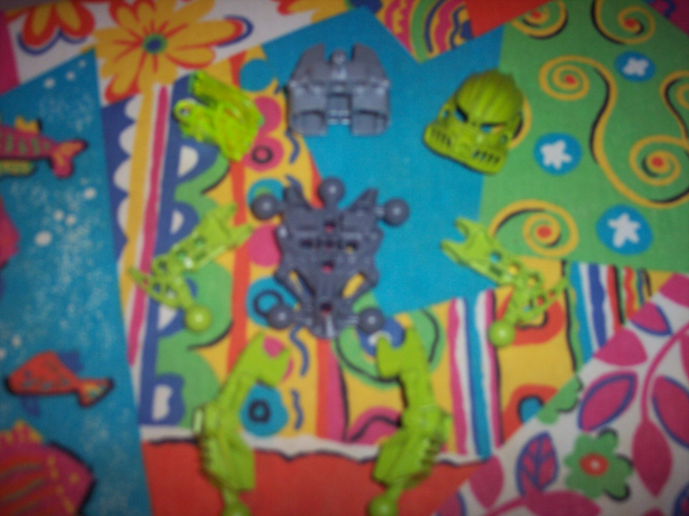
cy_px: 258
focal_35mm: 39
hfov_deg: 47.9
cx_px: 344
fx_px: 776
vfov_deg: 36.8
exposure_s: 1/60
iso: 140
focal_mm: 8
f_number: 2.8
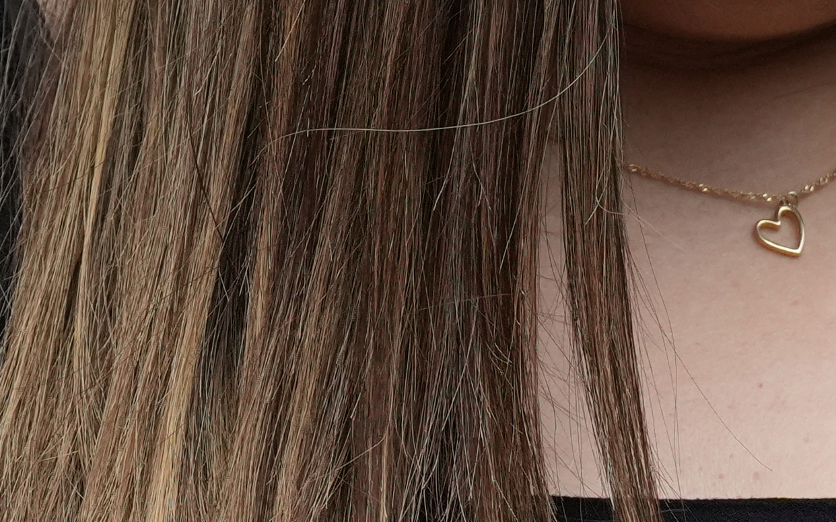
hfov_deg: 1.5
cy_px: -147
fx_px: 31507
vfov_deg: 0.9
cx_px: 1102
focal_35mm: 1383
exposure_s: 1/2000
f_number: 4.5
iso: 800
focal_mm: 200
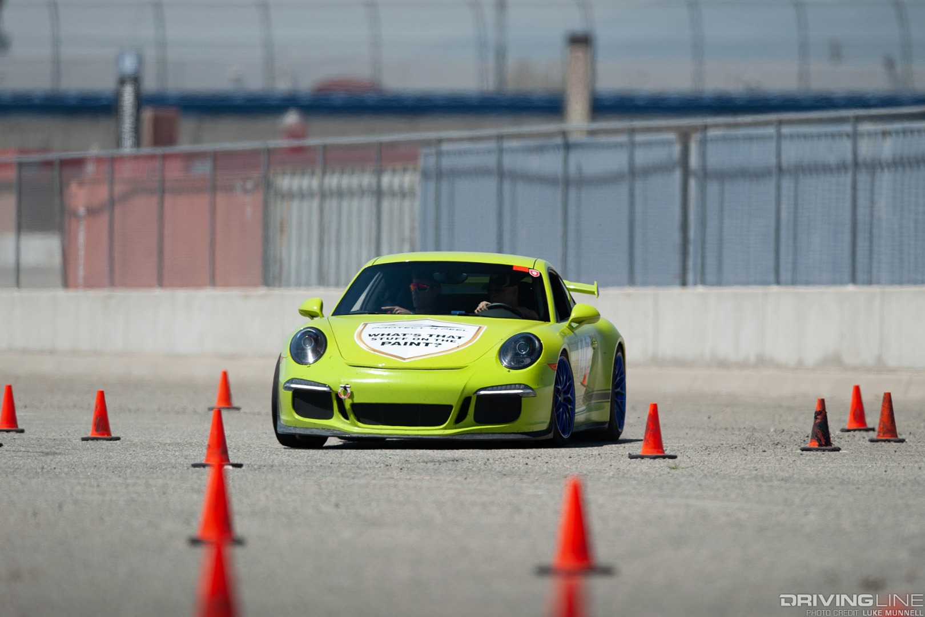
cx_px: 462
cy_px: 308
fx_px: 10277
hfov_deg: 5.2
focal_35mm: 400
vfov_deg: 3.4
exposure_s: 1/800
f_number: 3.2
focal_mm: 400
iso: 100
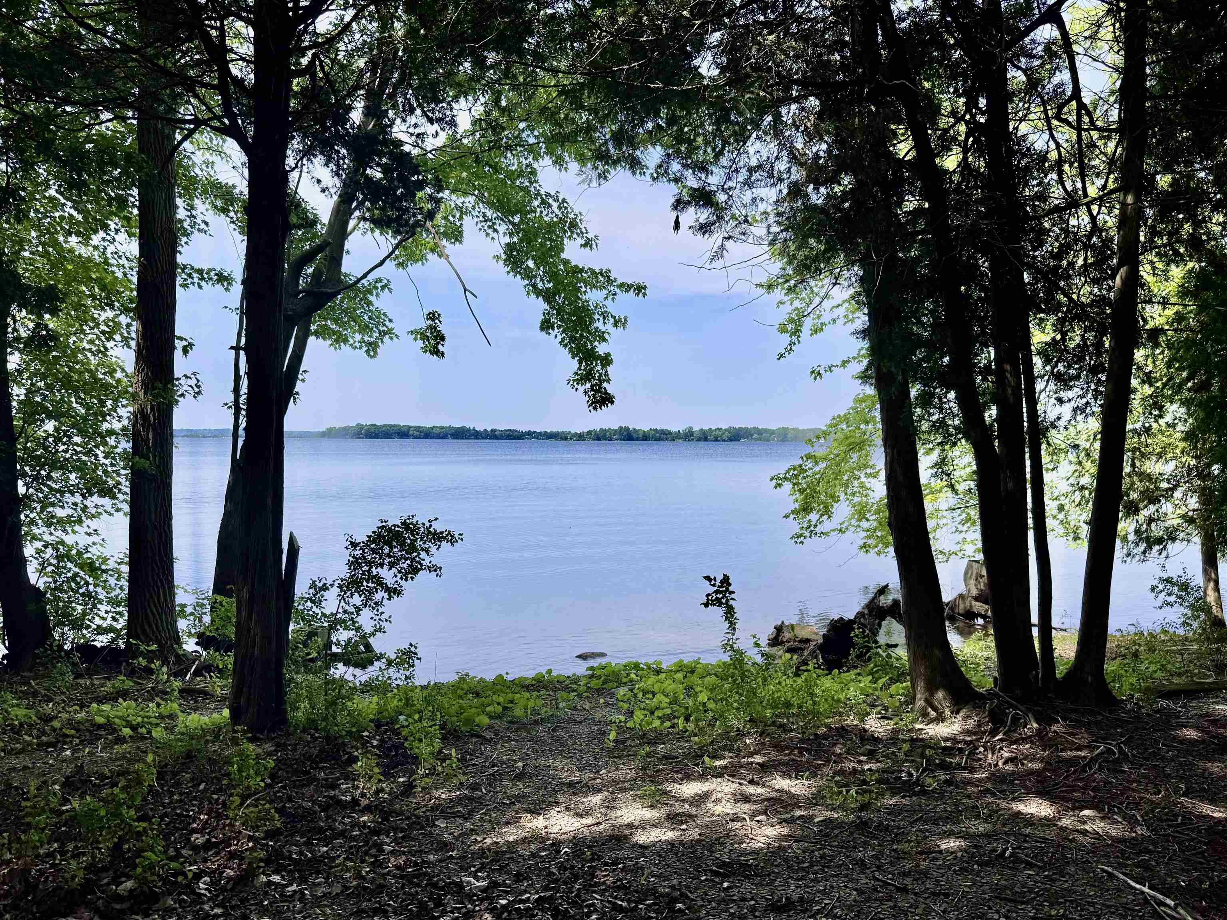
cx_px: 614
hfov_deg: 71.6
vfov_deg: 56.8
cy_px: 460
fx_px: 851
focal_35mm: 24
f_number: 1.78
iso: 80
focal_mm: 6.76
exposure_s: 1/4950
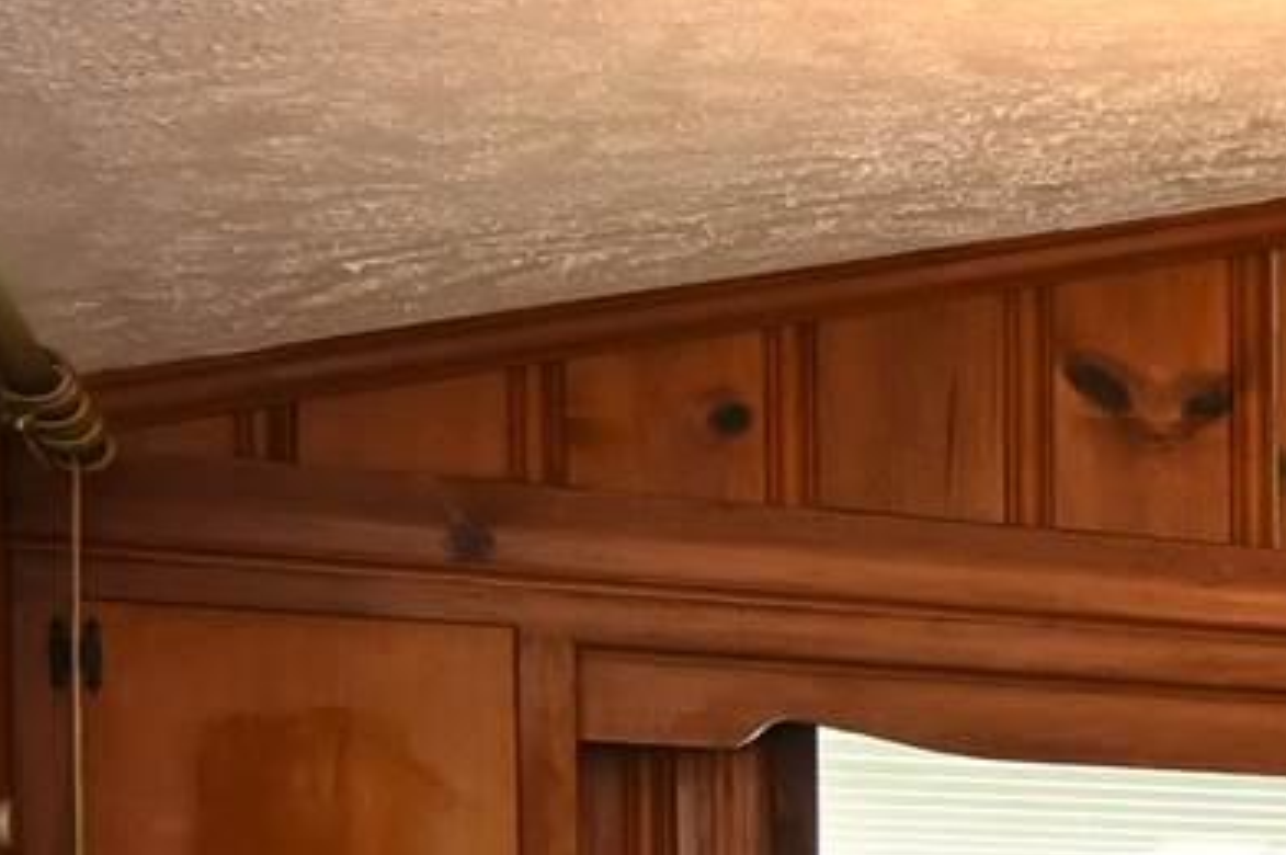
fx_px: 3926
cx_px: 4075
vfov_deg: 12.0
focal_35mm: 110
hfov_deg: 10.7
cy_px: 1172
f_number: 4
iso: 500
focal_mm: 14
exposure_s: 1/60
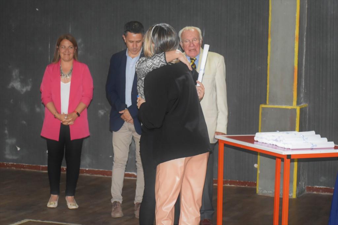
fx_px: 732
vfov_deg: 17.5
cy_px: 112
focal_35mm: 78
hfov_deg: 26.0
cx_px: 169
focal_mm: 52
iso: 3200
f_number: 7.1
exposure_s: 1/60
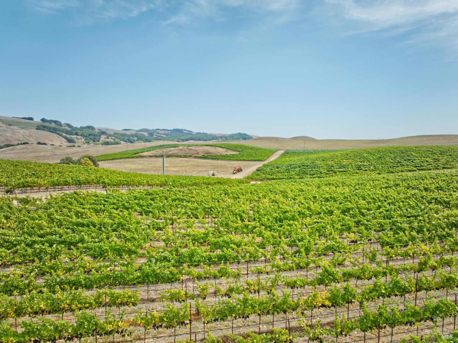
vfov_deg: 56.8
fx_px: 317
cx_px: 229
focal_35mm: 24
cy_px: 172
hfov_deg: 71.6
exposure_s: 1/400
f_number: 6.3
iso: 100
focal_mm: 12.3
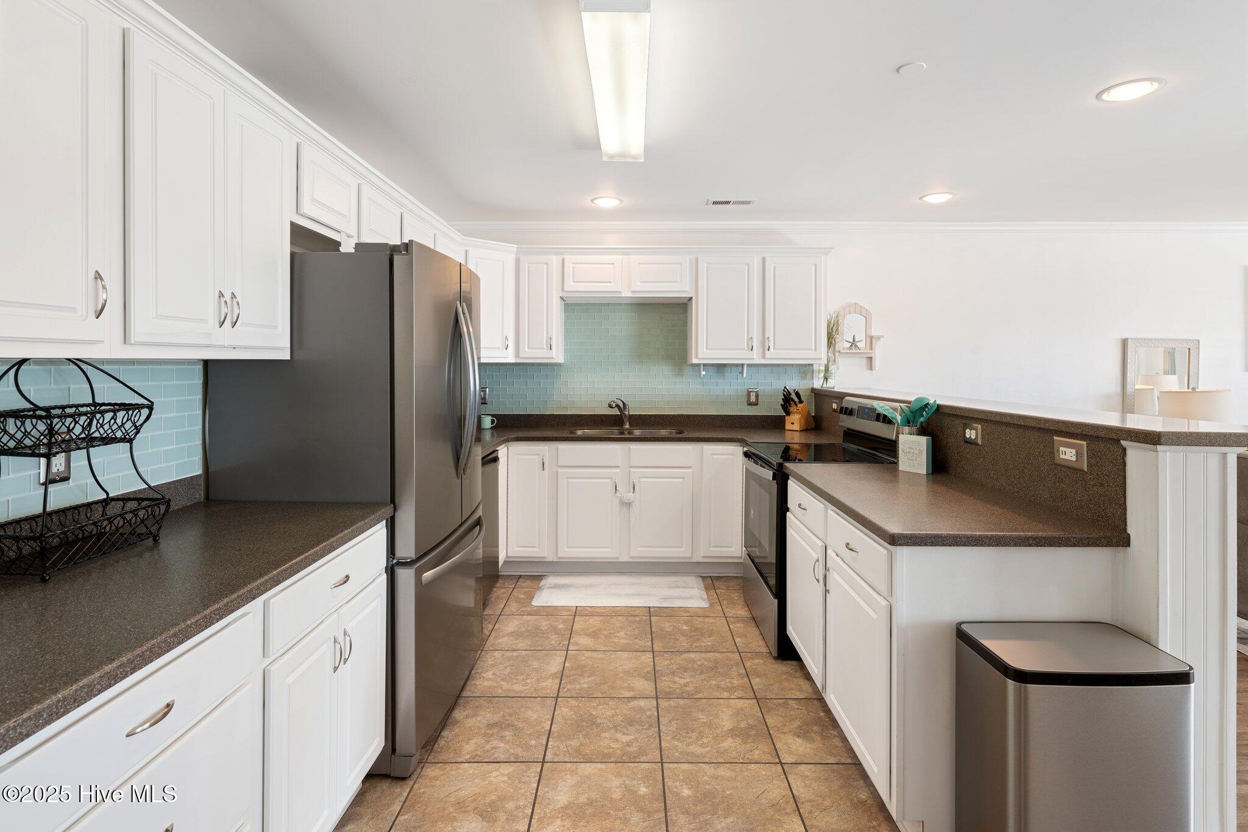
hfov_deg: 91.6
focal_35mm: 18
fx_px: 607
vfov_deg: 68.9
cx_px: 624
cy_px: 416
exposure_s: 1/3
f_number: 8
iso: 200
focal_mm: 17.5
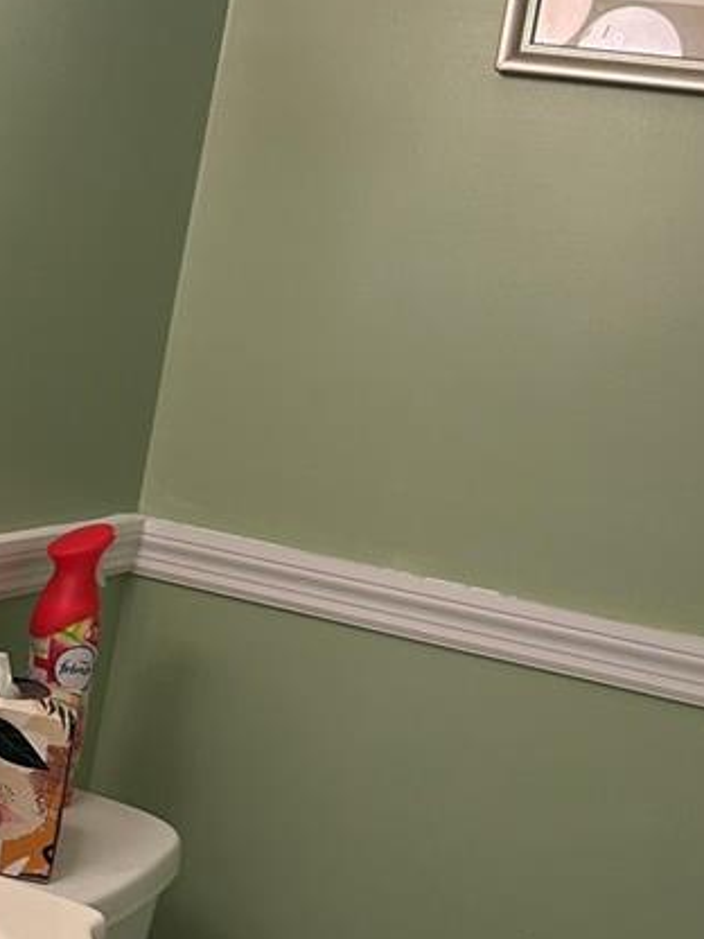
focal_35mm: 75
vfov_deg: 26.0
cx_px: -20
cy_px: 533
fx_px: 2034
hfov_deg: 19.0
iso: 125
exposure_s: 1/60
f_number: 1.5
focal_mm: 5.7
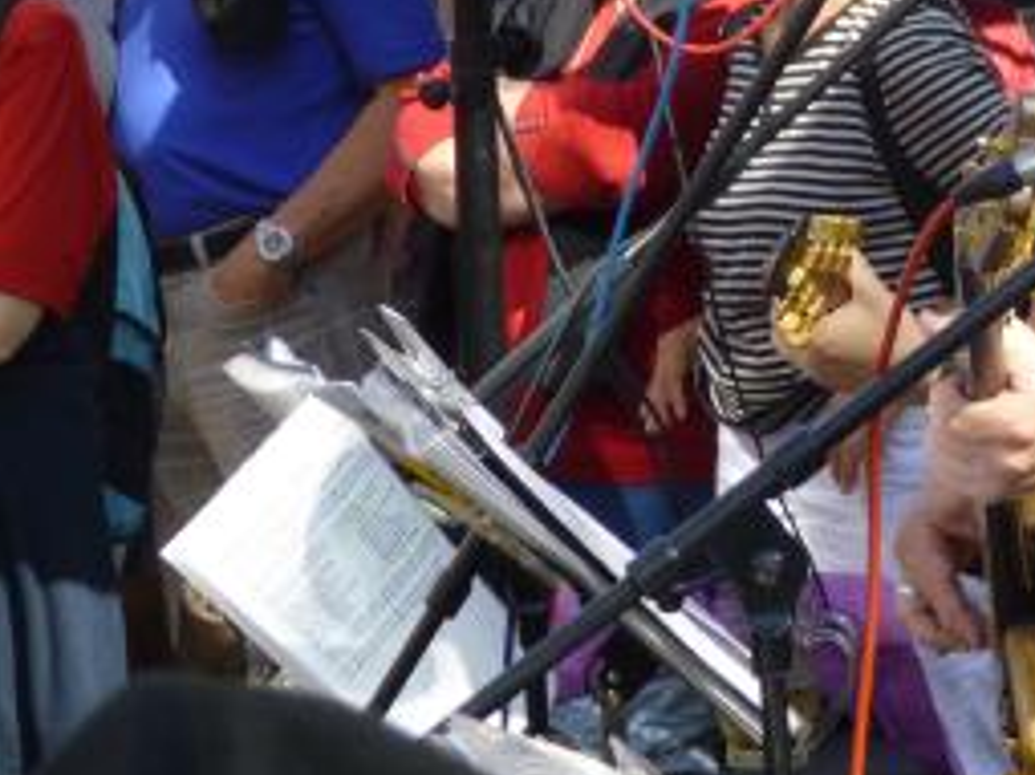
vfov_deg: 5.9
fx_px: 7531
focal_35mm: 252
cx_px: 1019
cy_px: 45
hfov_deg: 7.8
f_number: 5.4
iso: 100
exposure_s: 1/125
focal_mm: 19.1
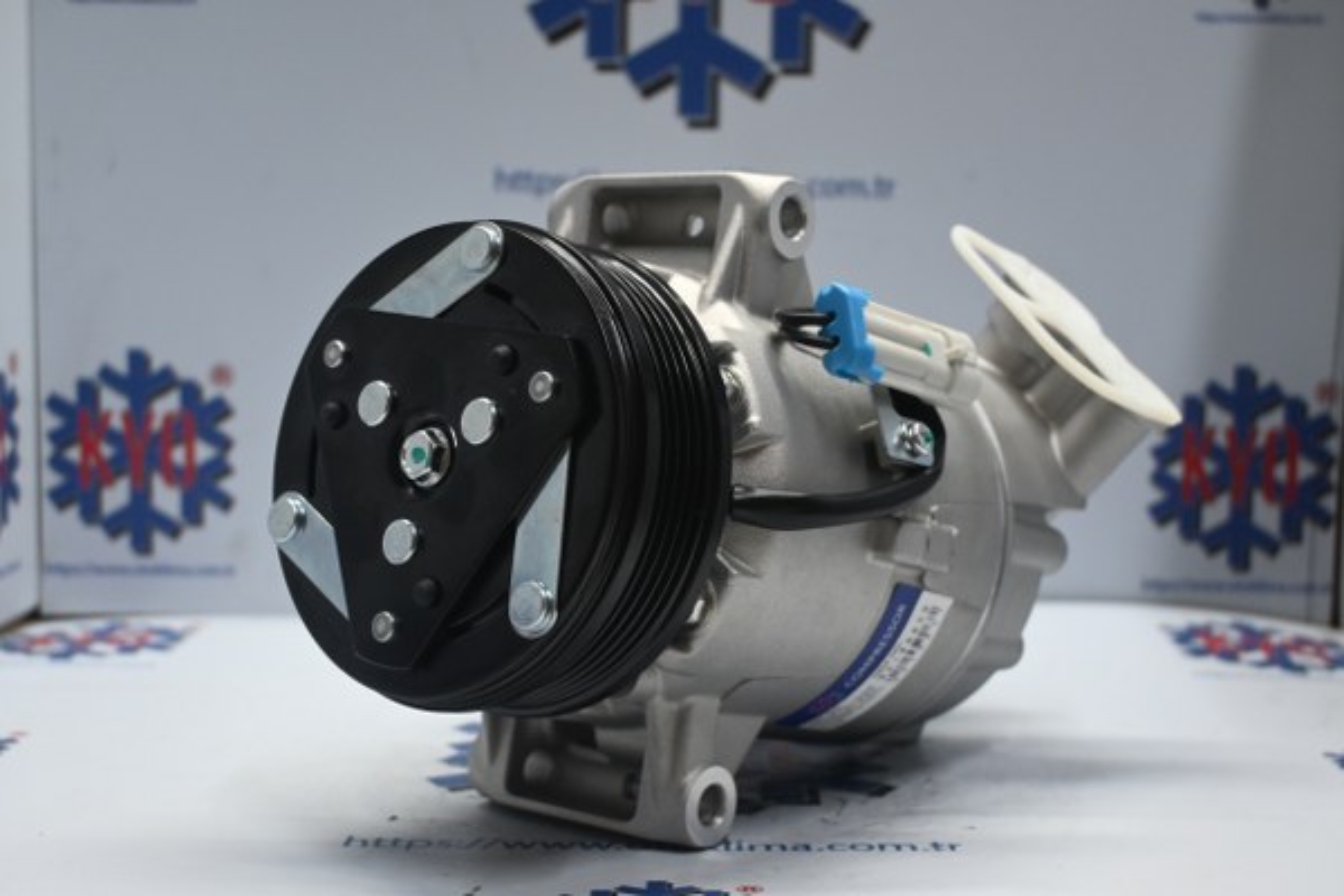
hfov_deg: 37.9
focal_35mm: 52
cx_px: 672
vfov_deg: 25.8
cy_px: 448
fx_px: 1960
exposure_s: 1/60
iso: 900
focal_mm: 35
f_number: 5.3
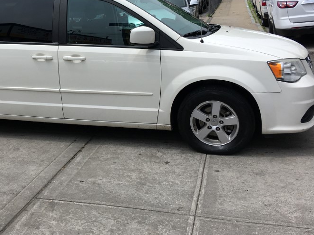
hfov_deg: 41.4
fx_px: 408
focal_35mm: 45
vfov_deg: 31.7
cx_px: 98
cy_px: 64
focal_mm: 4.15
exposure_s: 1/2849
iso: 25
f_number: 2.2
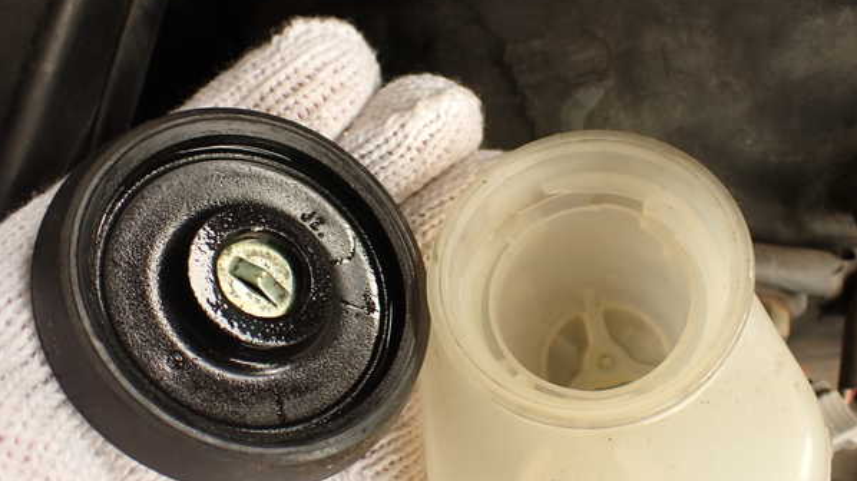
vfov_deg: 33.7
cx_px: 428
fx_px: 795
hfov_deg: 56.6
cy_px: 256
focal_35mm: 35
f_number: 2.4
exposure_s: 1/100
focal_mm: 5.79
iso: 100
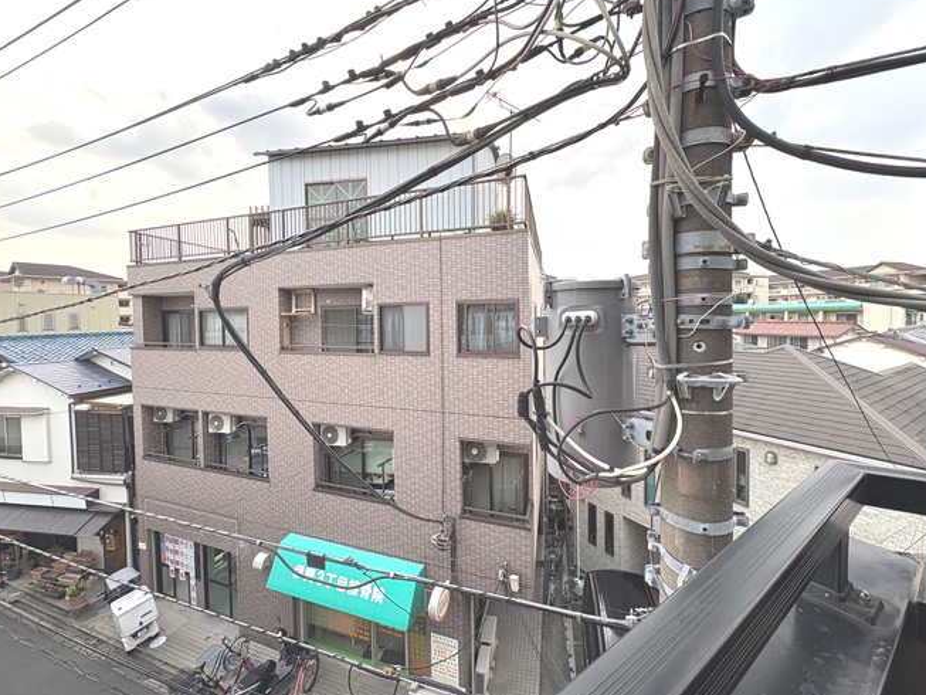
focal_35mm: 15
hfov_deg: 98.1
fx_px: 401
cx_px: 482
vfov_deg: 81.7
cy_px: 328
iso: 50
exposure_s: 1/260
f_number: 2.2
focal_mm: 2.22
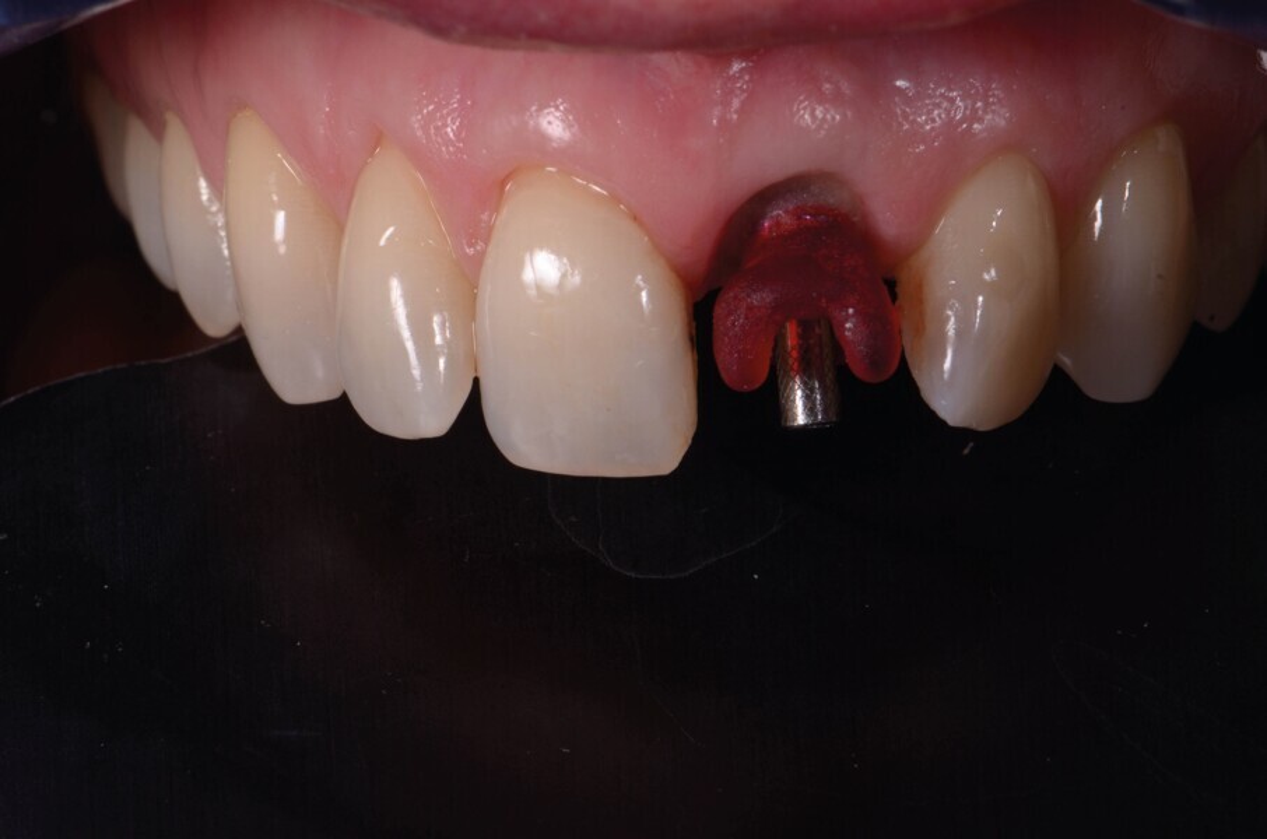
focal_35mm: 158
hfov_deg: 13.1
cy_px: 420
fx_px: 5531
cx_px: 634
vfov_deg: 8.7
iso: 250
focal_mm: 105
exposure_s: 1/125
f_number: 25
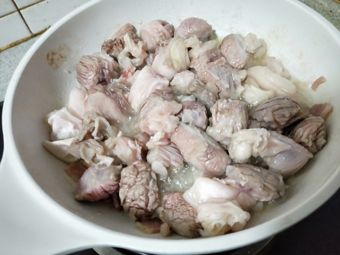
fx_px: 246
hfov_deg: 69.4
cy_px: 128
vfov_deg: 54.9
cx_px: 170
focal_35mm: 25
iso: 714
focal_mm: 4.28
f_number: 1.7
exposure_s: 1/25
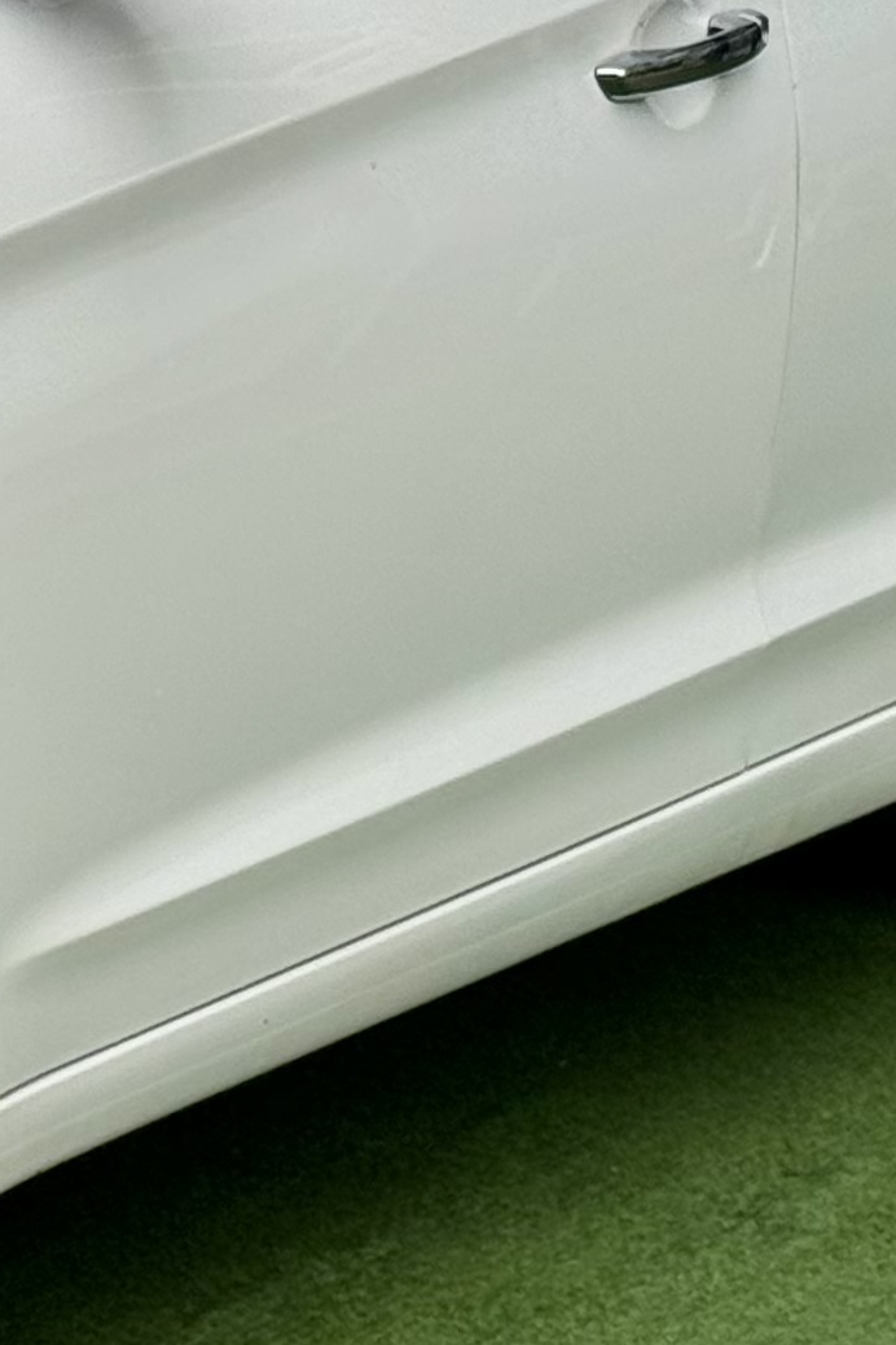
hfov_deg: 6.8
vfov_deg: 10.6
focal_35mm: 194
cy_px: 460
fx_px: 7242
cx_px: -909
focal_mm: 6.76
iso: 64
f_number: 1.78
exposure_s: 1/260
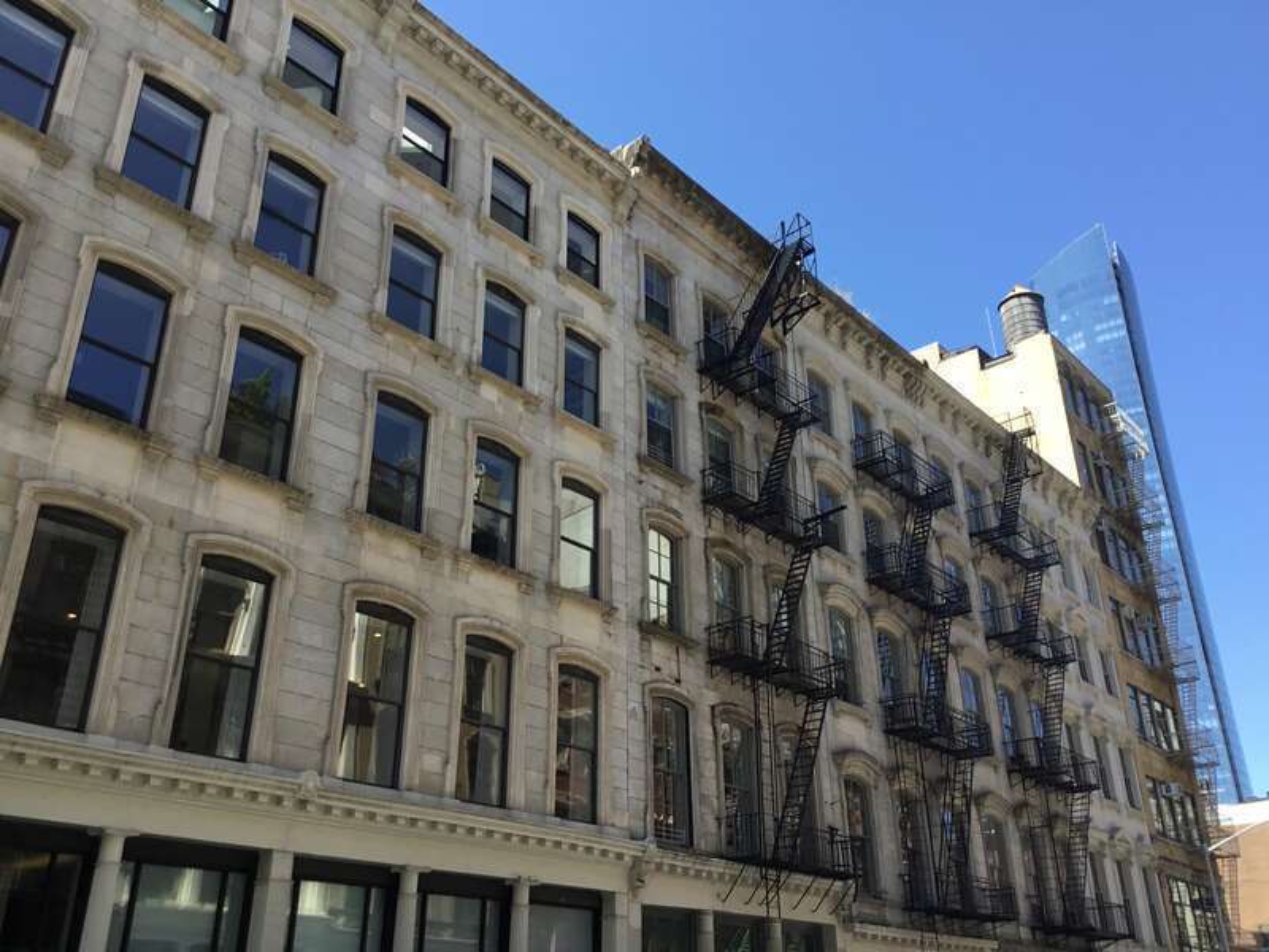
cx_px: 634
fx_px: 1136
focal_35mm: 31
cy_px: 476
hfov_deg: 58.4
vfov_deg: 45.4
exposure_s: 1/443
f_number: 2.4
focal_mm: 3.3
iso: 25
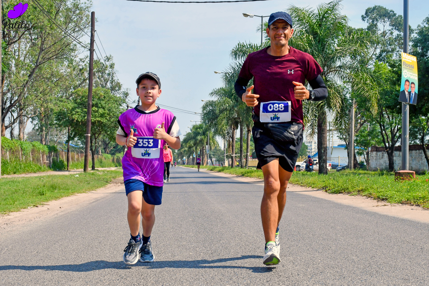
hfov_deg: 35.1
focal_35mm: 57
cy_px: 143
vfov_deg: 23.8
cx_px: 214
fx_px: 679
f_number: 8
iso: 400
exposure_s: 1/2000
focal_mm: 38
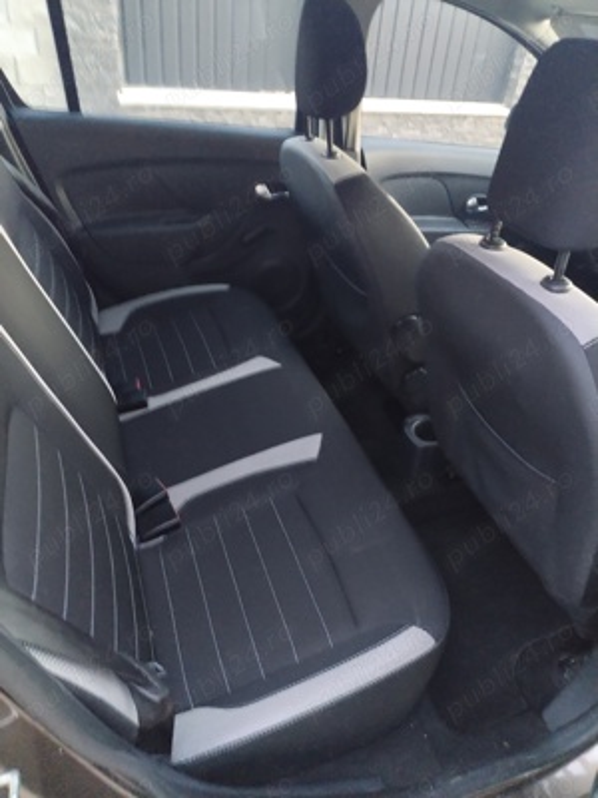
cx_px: 299
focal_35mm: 29
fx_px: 668
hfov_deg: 48.2
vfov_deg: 61.7
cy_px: 399
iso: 1432
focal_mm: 4.75
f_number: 1.8
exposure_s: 1/17.1
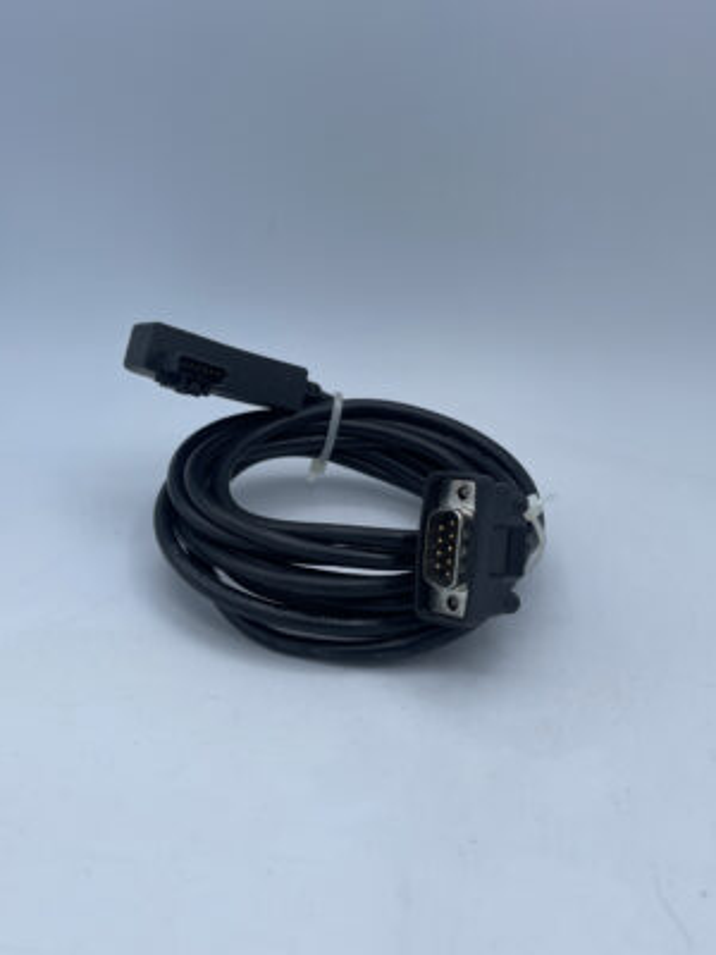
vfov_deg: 67.3
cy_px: 478
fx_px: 717
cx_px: 358
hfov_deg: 53.1
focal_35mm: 26
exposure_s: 1/1825
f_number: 1.6
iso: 32
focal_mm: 4.2
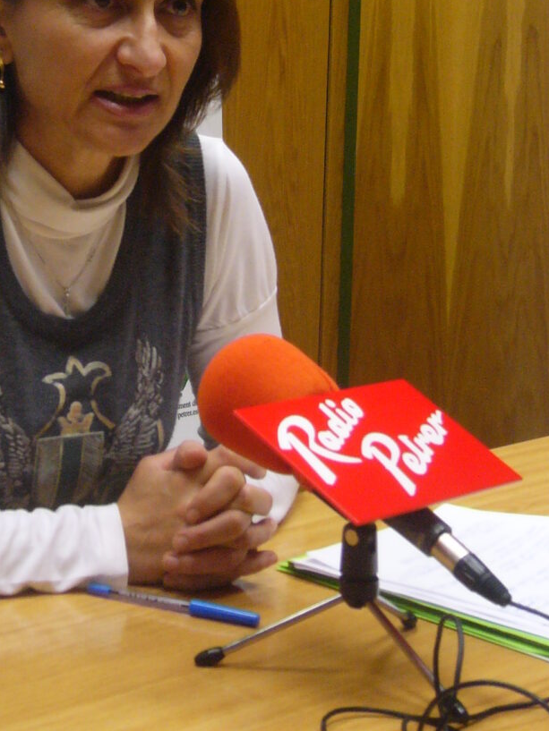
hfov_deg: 17.7
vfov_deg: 23.3
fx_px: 1755
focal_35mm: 83
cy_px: 159
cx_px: 135
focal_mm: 8.8
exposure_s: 1/30
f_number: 3.4
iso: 200
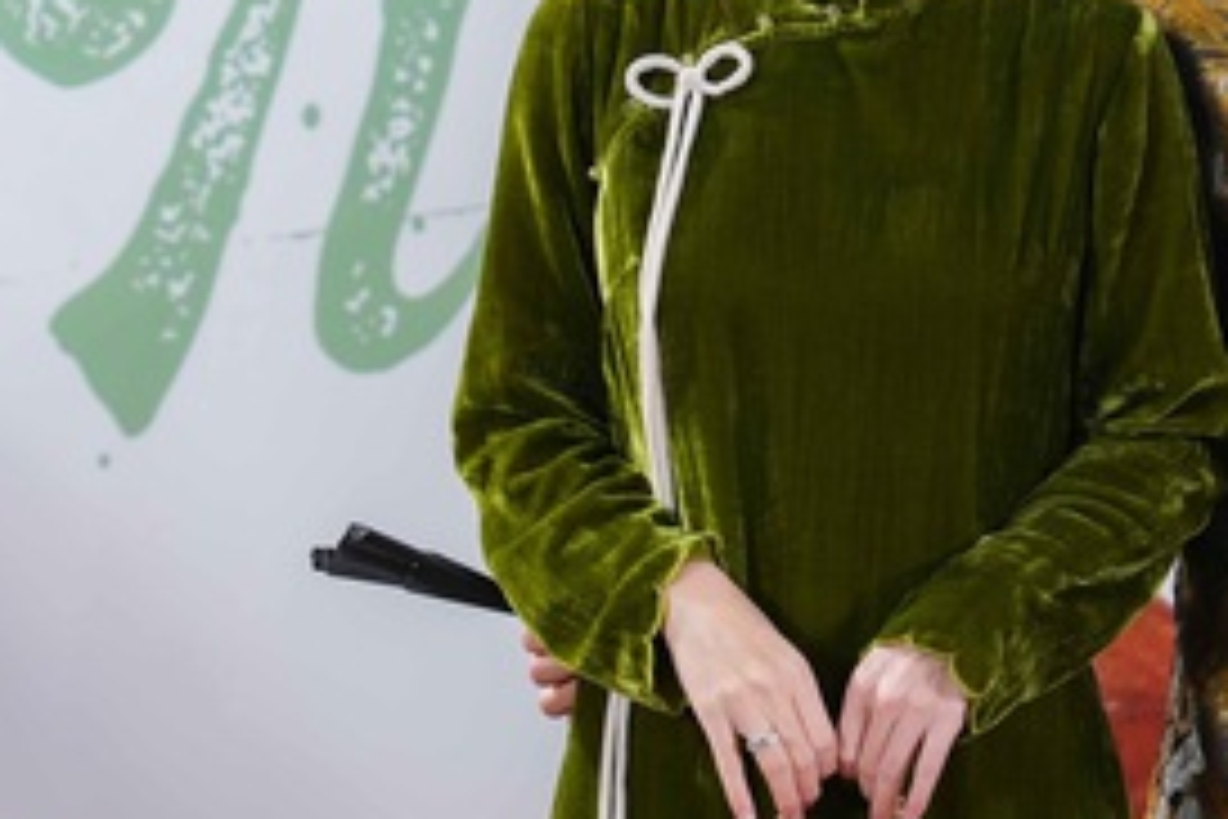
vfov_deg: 8.0
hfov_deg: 11.9
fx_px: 5833
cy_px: 173
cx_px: 1206
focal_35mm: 171
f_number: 2.8
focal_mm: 64
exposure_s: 1/100
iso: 800
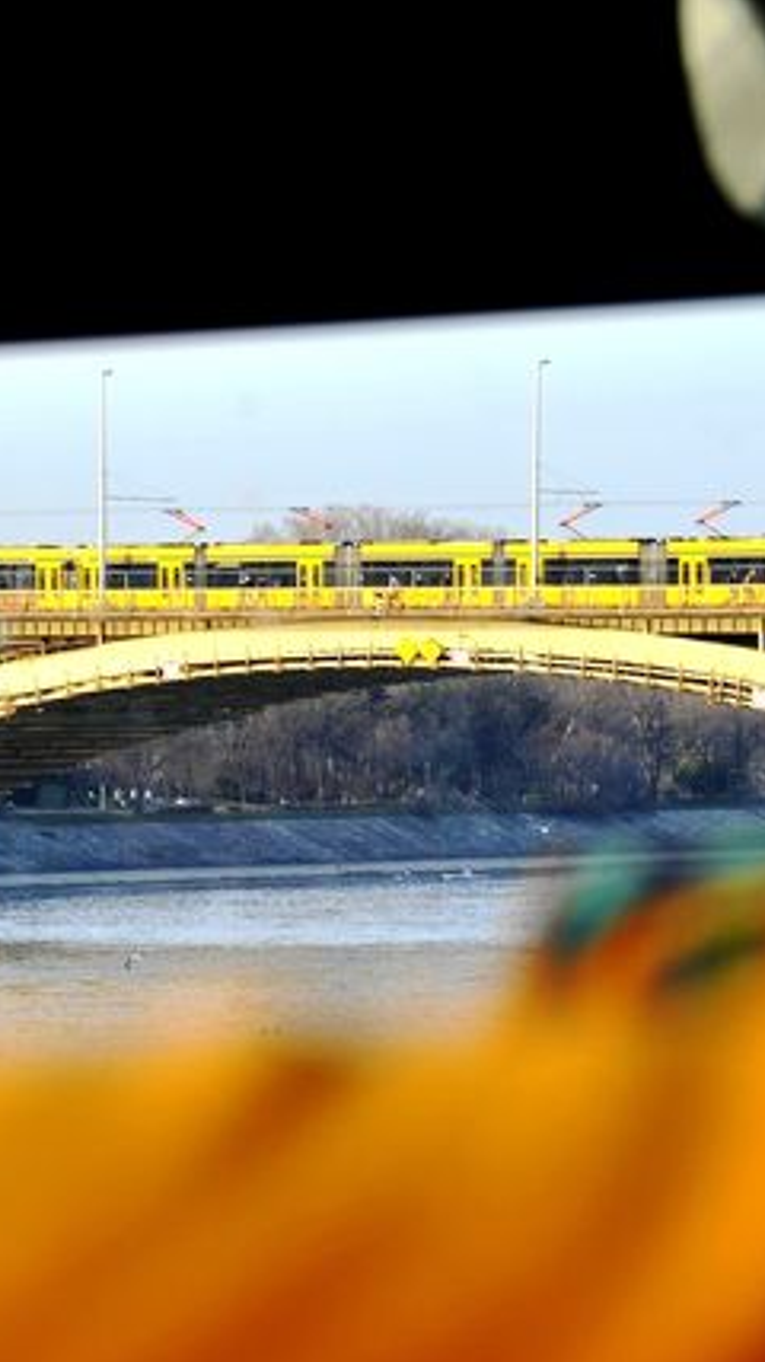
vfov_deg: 11.3
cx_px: 287
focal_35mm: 191
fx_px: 6892
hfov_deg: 6.4
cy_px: 686
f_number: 8
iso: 200
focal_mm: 120
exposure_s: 1/125
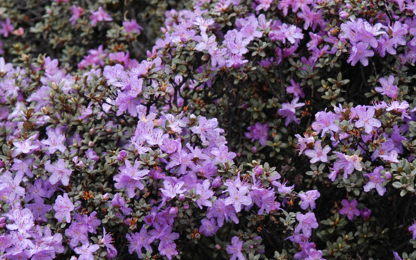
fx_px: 1666
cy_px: 146
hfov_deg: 14.2
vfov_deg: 8.9
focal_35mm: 147
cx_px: 232
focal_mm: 62
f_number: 7.1
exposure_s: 1/200
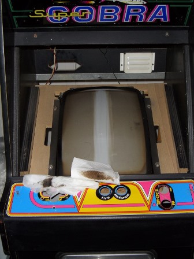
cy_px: 130
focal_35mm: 46
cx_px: 97
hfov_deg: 31.5
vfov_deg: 41.2
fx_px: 344
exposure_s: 1/45
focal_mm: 8.2
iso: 200
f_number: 3.8
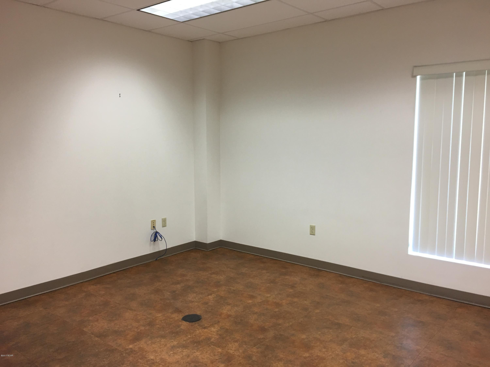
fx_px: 411
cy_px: 184
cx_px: 245
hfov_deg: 61.7
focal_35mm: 29
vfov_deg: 48.2
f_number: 2.2
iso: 32
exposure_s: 1/15
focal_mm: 4.15
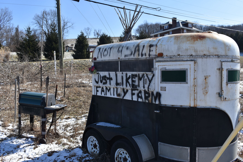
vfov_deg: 36.9
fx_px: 243
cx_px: 122
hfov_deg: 53.1
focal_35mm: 36
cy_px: 81
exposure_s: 1/500
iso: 200
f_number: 8
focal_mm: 24
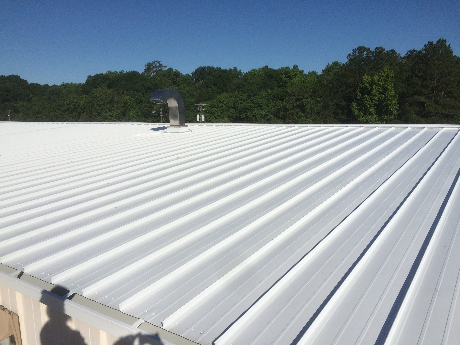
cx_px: 230
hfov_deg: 61.7
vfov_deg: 48.2
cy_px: 172
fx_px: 385
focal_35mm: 29
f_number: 2.2
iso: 32
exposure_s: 1/8264
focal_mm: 4.15
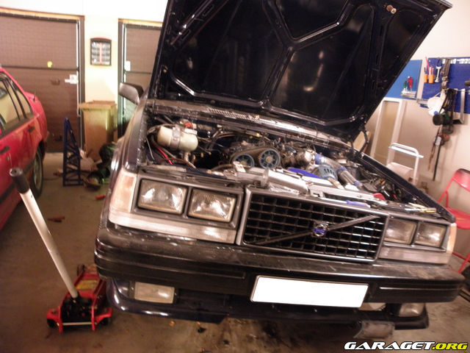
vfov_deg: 53.1
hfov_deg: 67.3
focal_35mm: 26
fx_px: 353
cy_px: 176
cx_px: 235
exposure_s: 1/4
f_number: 2.8
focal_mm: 4.6
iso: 400
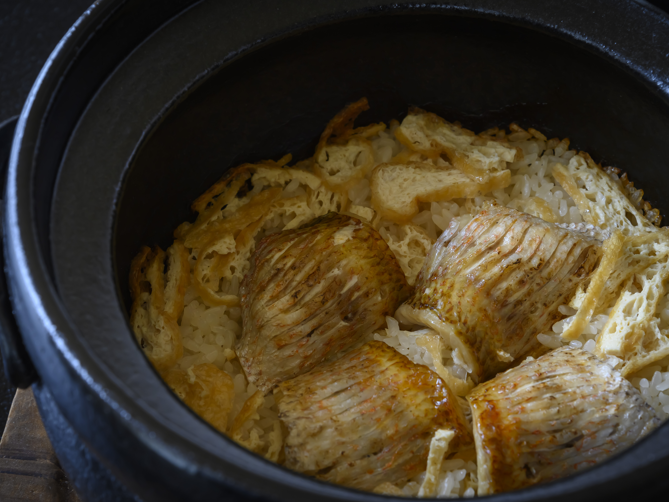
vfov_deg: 10.1
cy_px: 251
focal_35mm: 147
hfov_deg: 13.4
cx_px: 363
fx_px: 2841
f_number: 11
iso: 1000
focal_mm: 135
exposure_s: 1/2
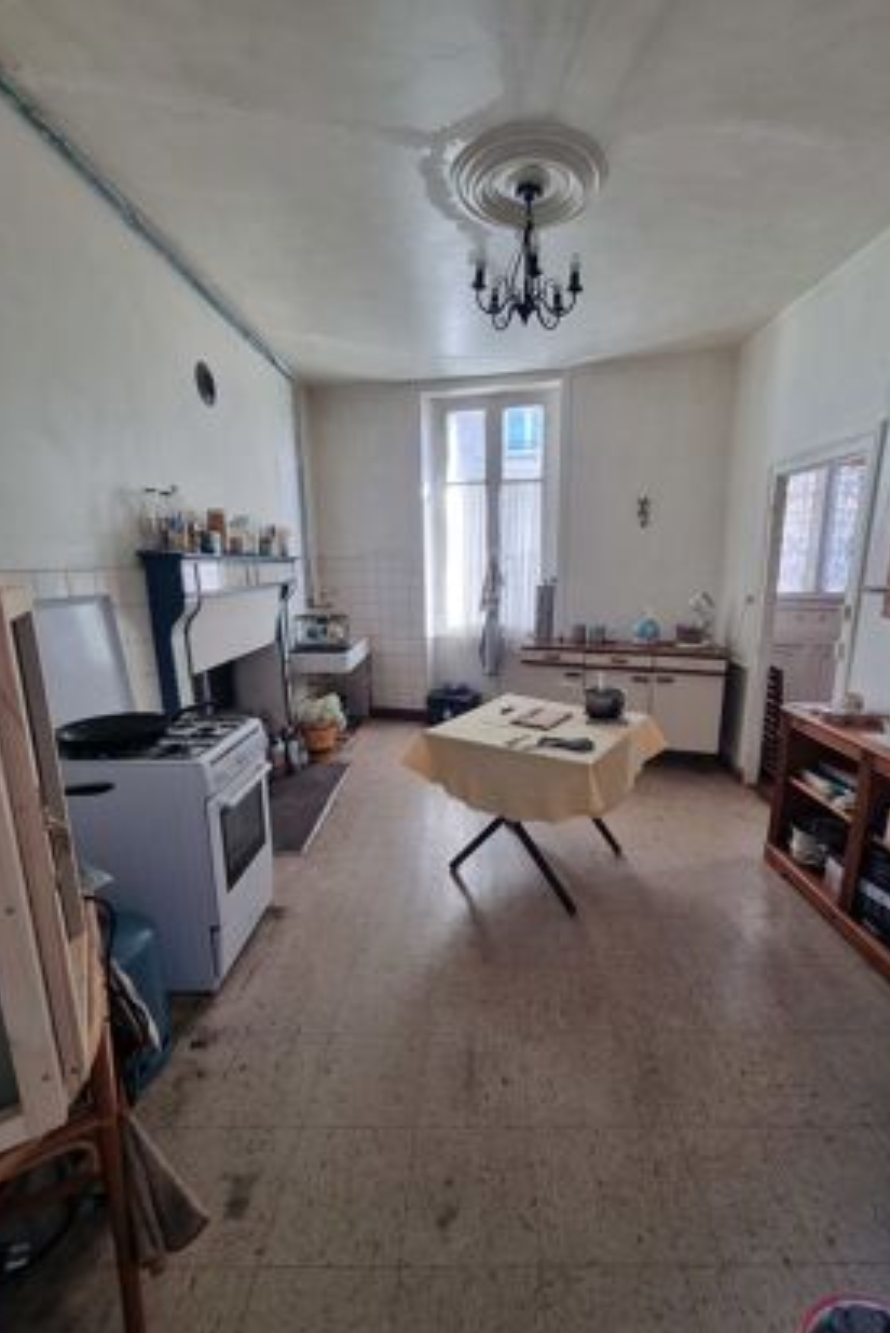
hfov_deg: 81.1
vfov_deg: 104.2
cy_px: 681
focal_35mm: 14
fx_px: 519
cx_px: 482
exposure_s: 1/50
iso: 80
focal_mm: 2.2
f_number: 2.2
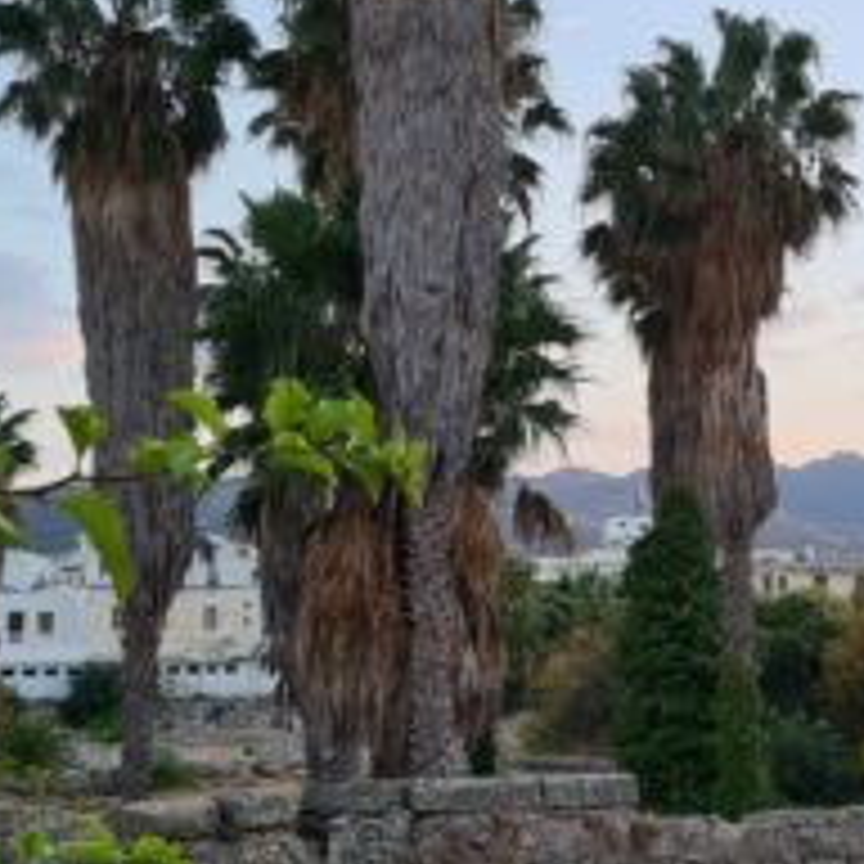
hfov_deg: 21.2
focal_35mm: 79
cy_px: 434
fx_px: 2231
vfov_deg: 21.9
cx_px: 850
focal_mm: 5.4
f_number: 1.8
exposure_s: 1/152
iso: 50
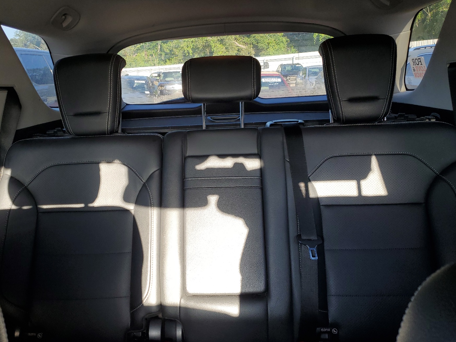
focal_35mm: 30
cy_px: 184
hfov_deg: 59.9
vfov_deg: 46.7
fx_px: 395
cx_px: 217
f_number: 1.5
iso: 50
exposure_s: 1/175
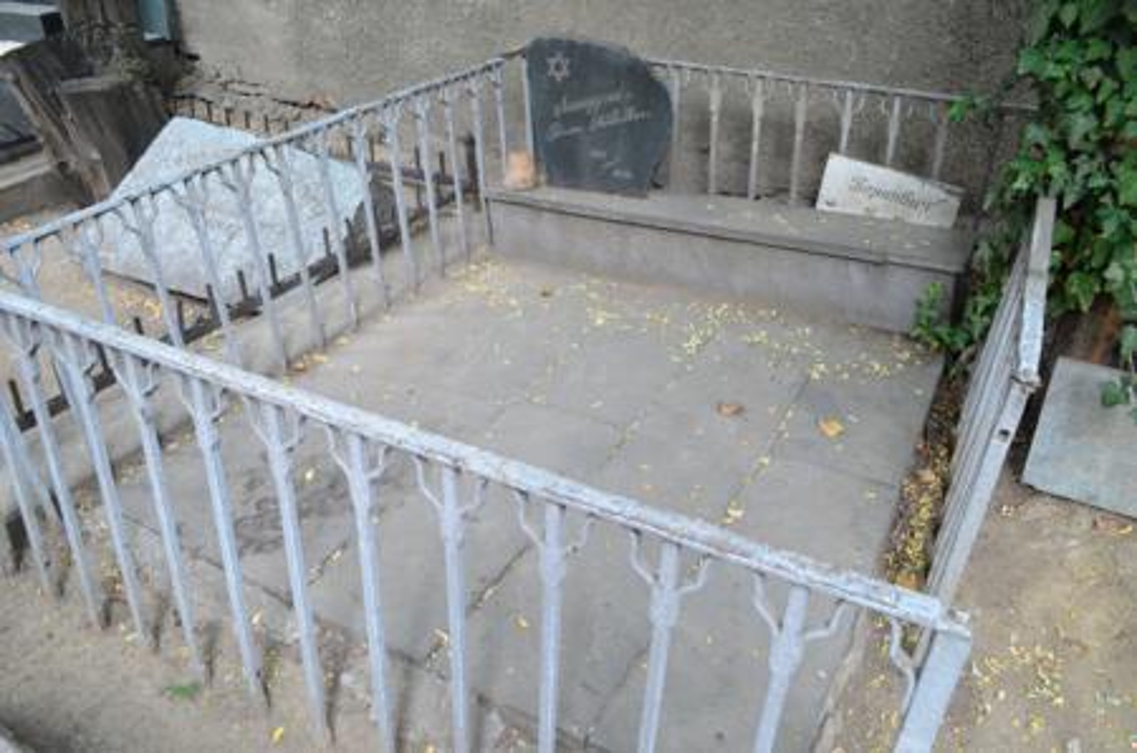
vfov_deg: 47.7
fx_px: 851
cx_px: 568
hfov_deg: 67.5
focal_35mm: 27
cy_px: 376
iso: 360
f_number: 5.6
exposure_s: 1/40
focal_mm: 18
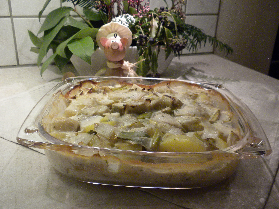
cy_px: 104
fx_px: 298
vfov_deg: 38.7
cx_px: 140
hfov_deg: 50.1
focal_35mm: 37
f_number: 3.5
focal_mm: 6.6
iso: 336
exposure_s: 1/67.7
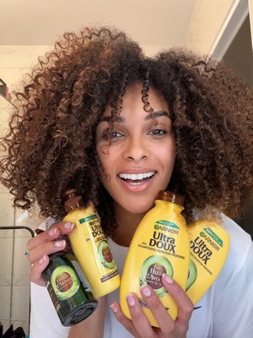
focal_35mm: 30
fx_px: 292
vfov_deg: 60.0
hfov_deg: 46.8
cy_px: 169
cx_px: 126
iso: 500
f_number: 2.2
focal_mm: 2.71
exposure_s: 1/25
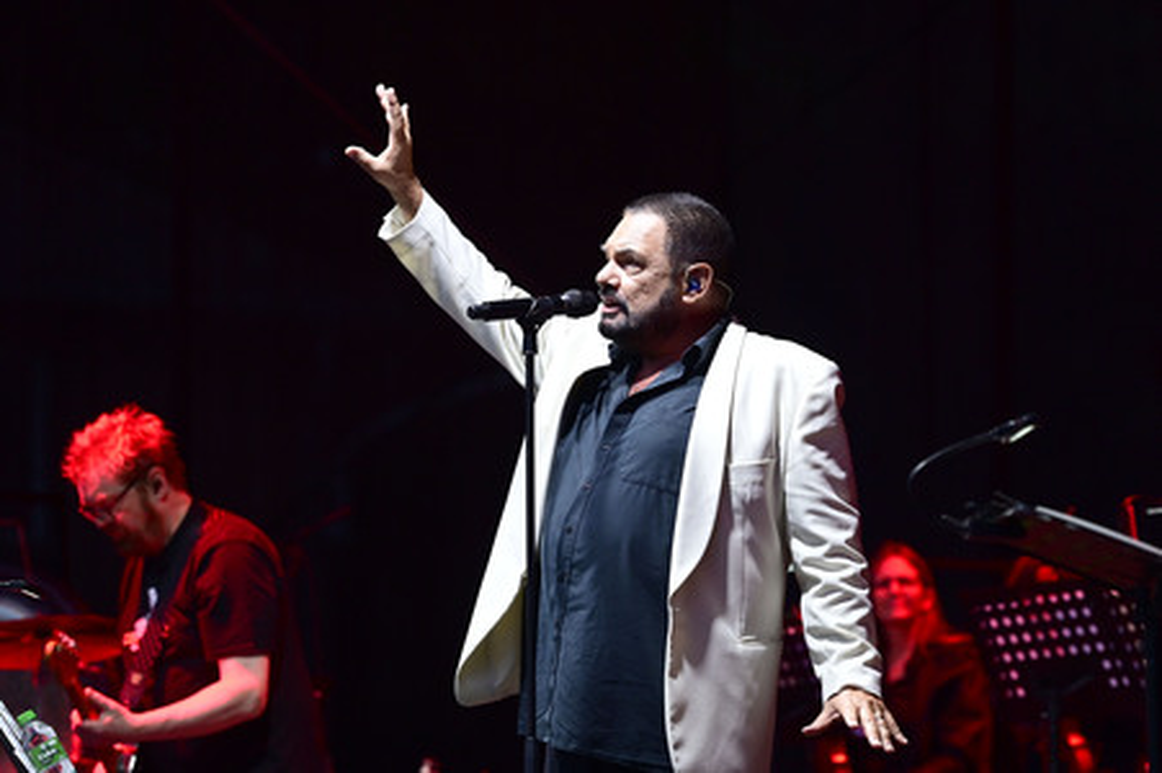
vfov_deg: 10.1
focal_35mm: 135
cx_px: 581
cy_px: 386
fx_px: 4354
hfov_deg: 15.2
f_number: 3.2
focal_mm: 135
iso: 1600
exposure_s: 1/250
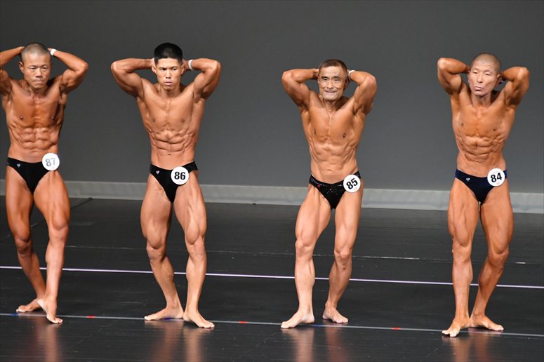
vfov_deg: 4.0
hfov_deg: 6.0
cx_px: 272
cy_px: 181
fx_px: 5211
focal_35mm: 345
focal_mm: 230
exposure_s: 1/400
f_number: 5.6
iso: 5000
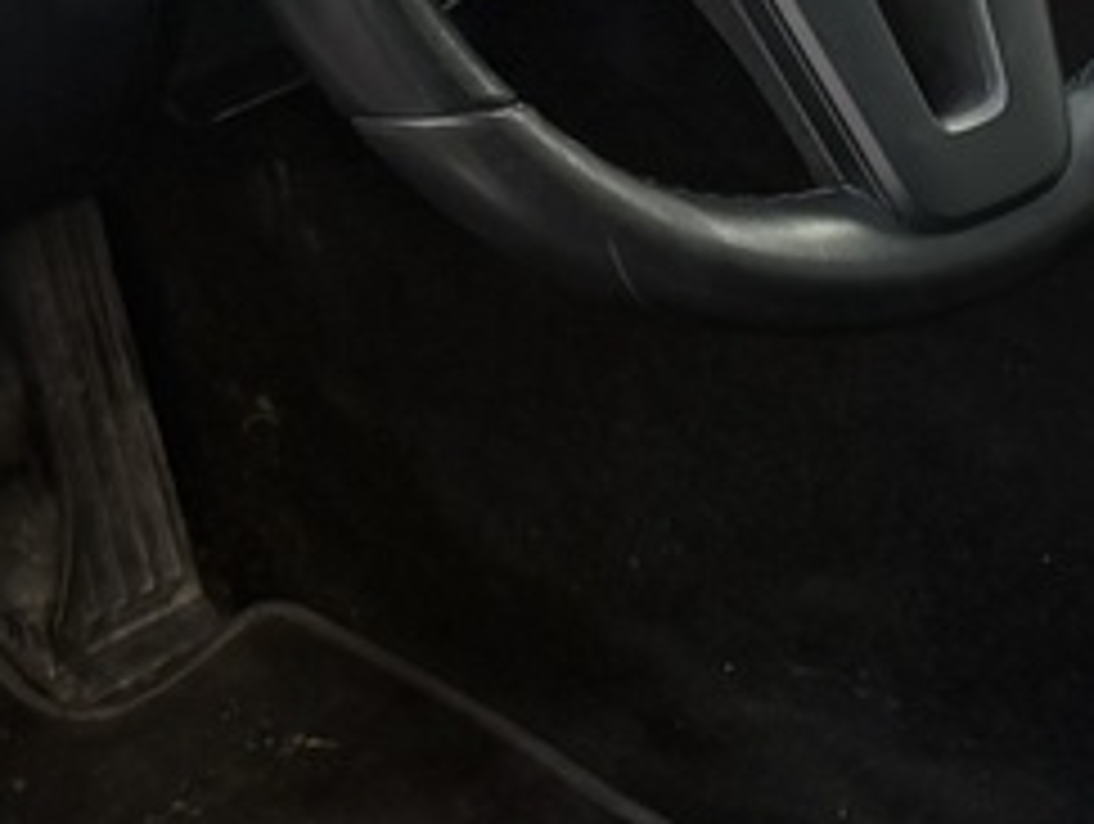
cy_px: 716
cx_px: 891
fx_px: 4494
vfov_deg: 10.4
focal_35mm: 142
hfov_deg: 13.8
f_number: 1.78
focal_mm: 6.76
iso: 100
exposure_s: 1/268
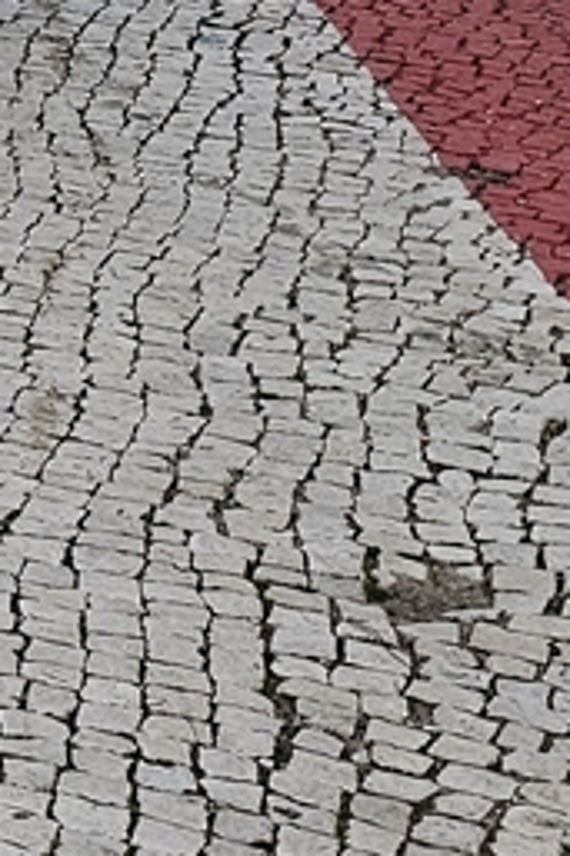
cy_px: -496
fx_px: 3543
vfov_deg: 12.9
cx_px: -693
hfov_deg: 8.6
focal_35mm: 149
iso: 400
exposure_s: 1/359
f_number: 1.7
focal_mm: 6.3
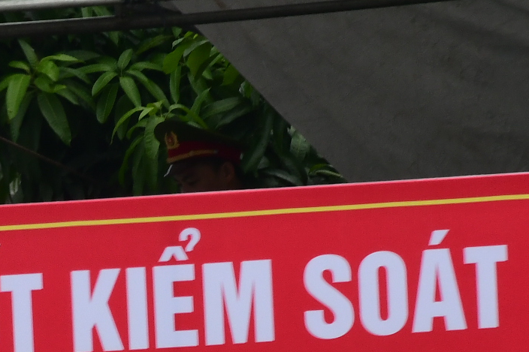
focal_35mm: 724
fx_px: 10636
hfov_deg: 2.8
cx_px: -5
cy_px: 308
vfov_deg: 1.9
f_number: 10
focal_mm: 122
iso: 400
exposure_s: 1/200
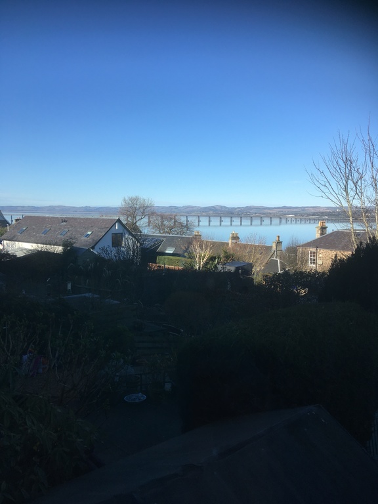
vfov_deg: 61.7
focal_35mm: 29
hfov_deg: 48.2
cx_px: 189
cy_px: 252
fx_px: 422
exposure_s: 1/1054
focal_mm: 4.15
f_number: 2.2
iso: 25
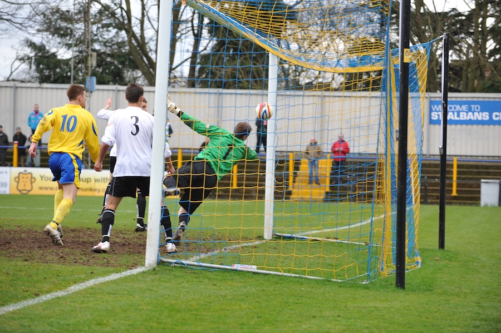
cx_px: 250
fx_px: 1739
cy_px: 166
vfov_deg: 11.0
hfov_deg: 16.4
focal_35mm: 125
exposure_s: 1/200
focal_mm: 125
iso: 640
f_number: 5
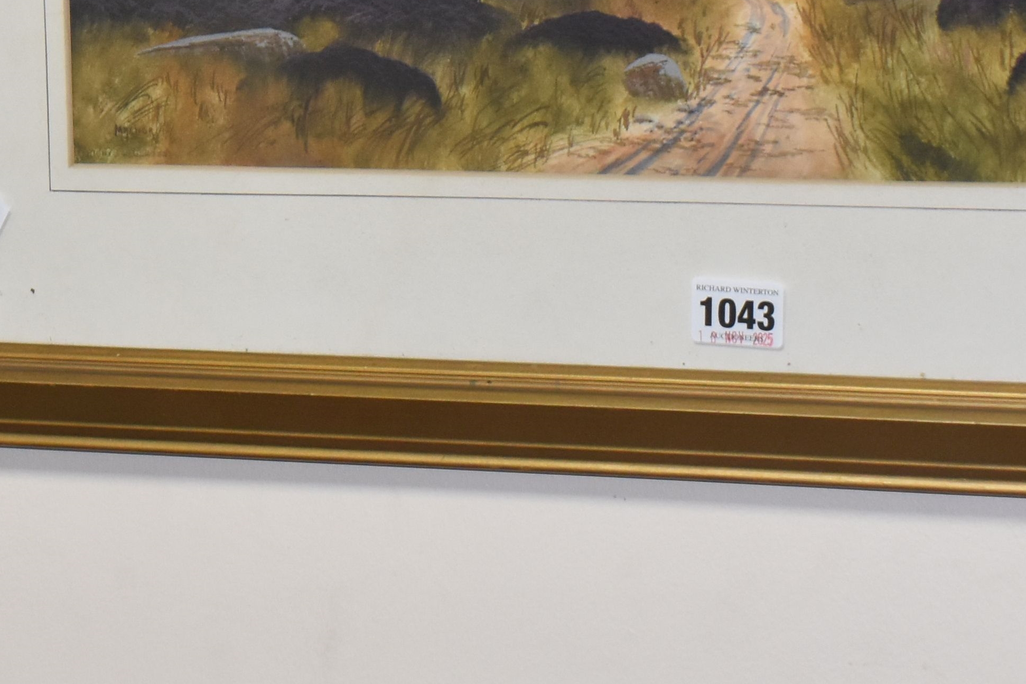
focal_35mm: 139
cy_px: -160
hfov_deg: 14.5
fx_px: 3962
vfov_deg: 9.7
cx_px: -50
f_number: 6.3
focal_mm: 30
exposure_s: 1/80
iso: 800
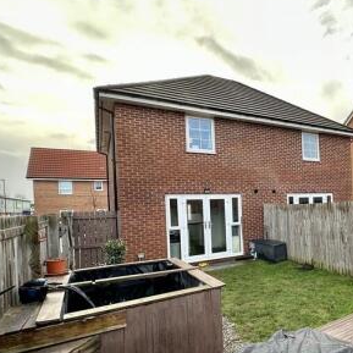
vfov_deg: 62.4
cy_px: 209
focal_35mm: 25
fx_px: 288
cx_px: 306
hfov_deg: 56.0
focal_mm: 2.22
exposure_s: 1/151
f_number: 2.2
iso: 40
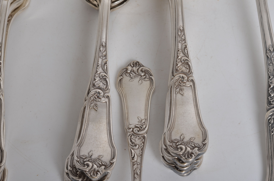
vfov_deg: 18.1
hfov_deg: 27.0
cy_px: 90
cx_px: 137
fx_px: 570
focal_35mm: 75
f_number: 14
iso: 100
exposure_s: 1/125
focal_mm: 50
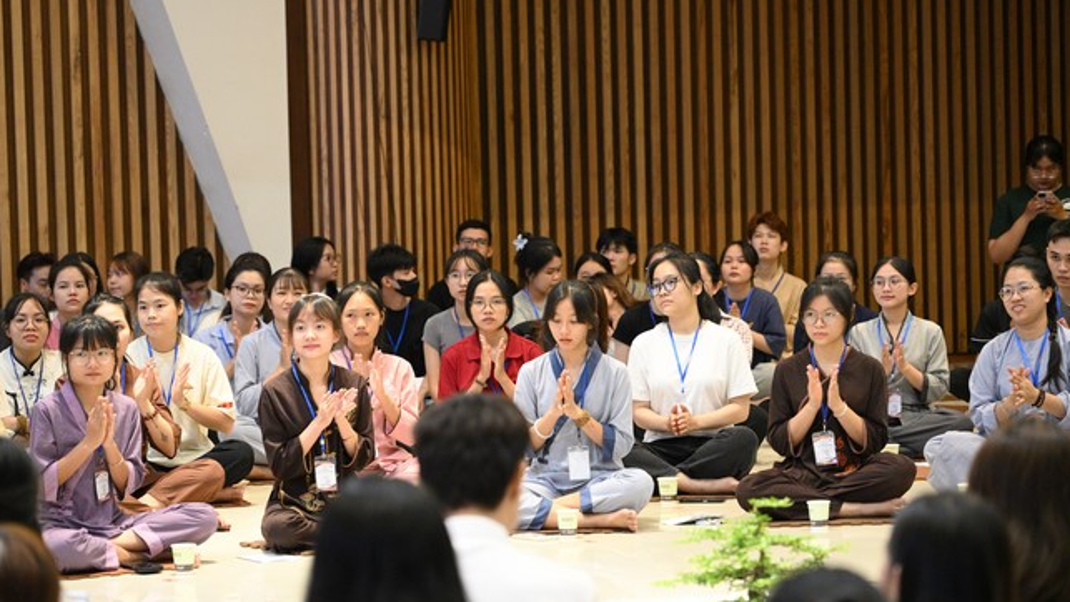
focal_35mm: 127
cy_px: 343
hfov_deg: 16.9
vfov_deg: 9.6
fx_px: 3604
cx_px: 539
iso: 6400
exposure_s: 1/200
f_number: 4
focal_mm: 120
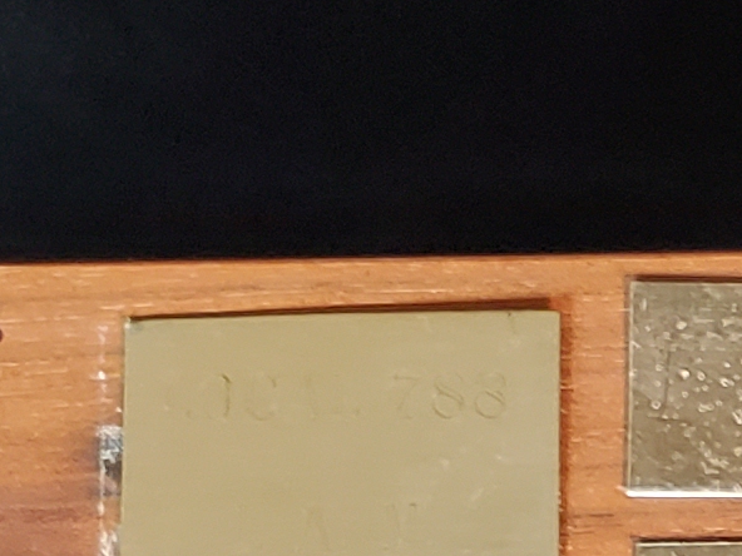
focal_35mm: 177
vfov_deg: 8.0
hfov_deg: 9.7
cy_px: 1116
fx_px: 3794
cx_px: 1885
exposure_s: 1/40
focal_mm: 4.3
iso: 200
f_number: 1.5
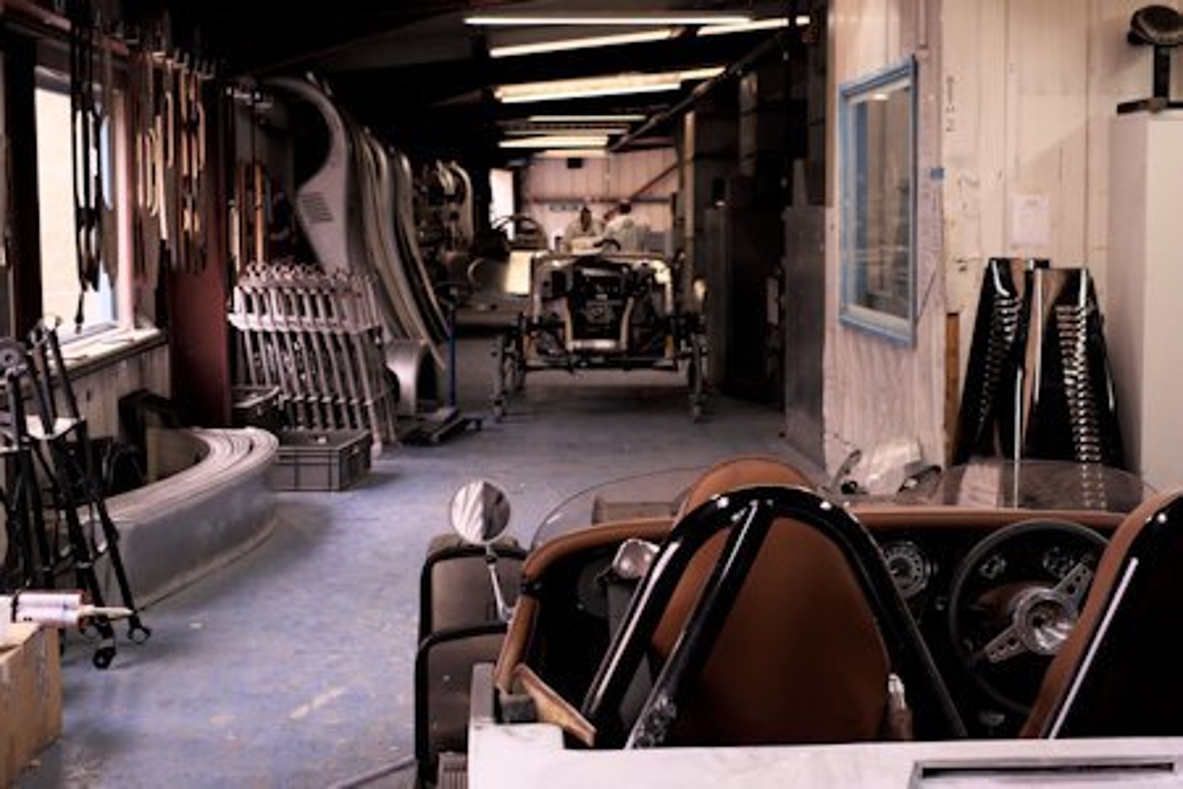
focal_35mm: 53
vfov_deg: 25.5
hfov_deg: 37.5
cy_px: 394
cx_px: 592
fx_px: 1742
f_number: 4.5
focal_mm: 35
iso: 800
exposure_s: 1/140
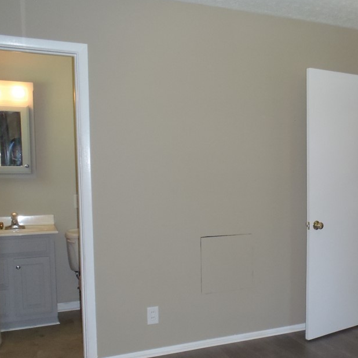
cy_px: 201
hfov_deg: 39.4
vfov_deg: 40.9
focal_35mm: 41
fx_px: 480
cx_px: 283
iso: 320
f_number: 3.9
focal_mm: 5
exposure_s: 1/30
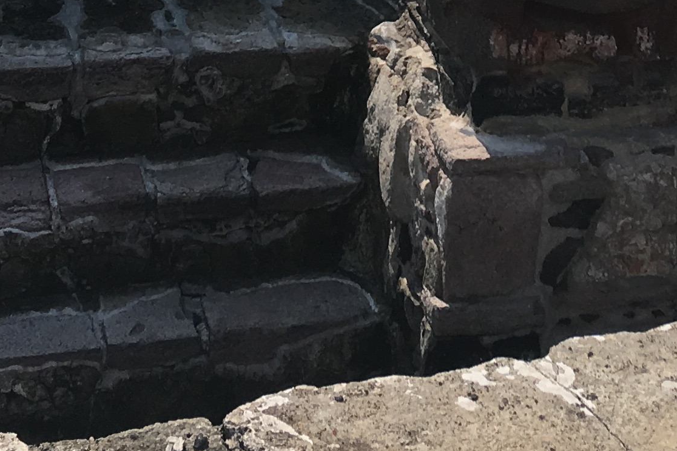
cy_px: -367
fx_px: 2050
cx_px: 455
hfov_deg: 18.7
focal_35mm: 109
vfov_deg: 11.6
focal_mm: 4.15
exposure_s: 1/1709
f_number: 2.2
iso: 25
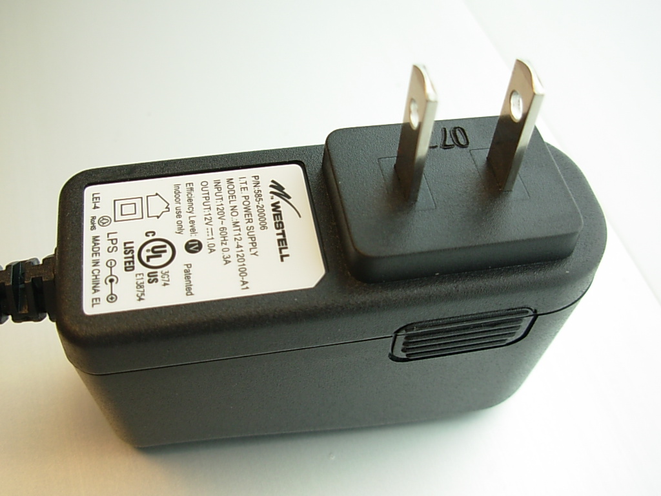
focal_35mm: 38
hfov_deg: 49.0
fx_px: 726
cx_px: 330
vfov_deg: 37.7
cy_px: 248
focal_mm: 6.3
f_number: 2.9
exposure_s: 1/39.2
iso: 50
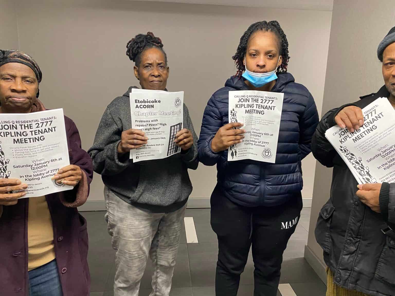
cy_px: 148
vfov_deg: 53.1
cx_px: 198
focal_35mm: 26
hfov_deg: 67.3
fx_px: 297
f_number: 1.8
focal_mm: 4.25
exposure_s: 1/40
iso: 400
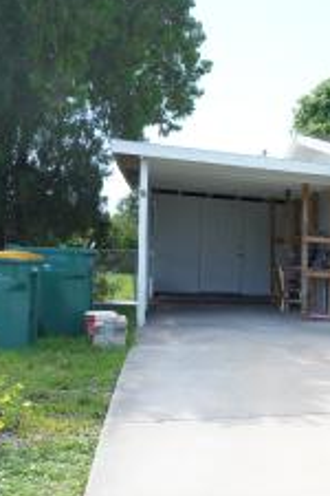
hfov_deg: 22.6
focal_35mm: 50
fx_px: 687
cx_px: 480
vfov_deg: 39.3
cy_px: 320
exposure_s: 1/30
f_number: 11
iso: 125
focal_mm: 25
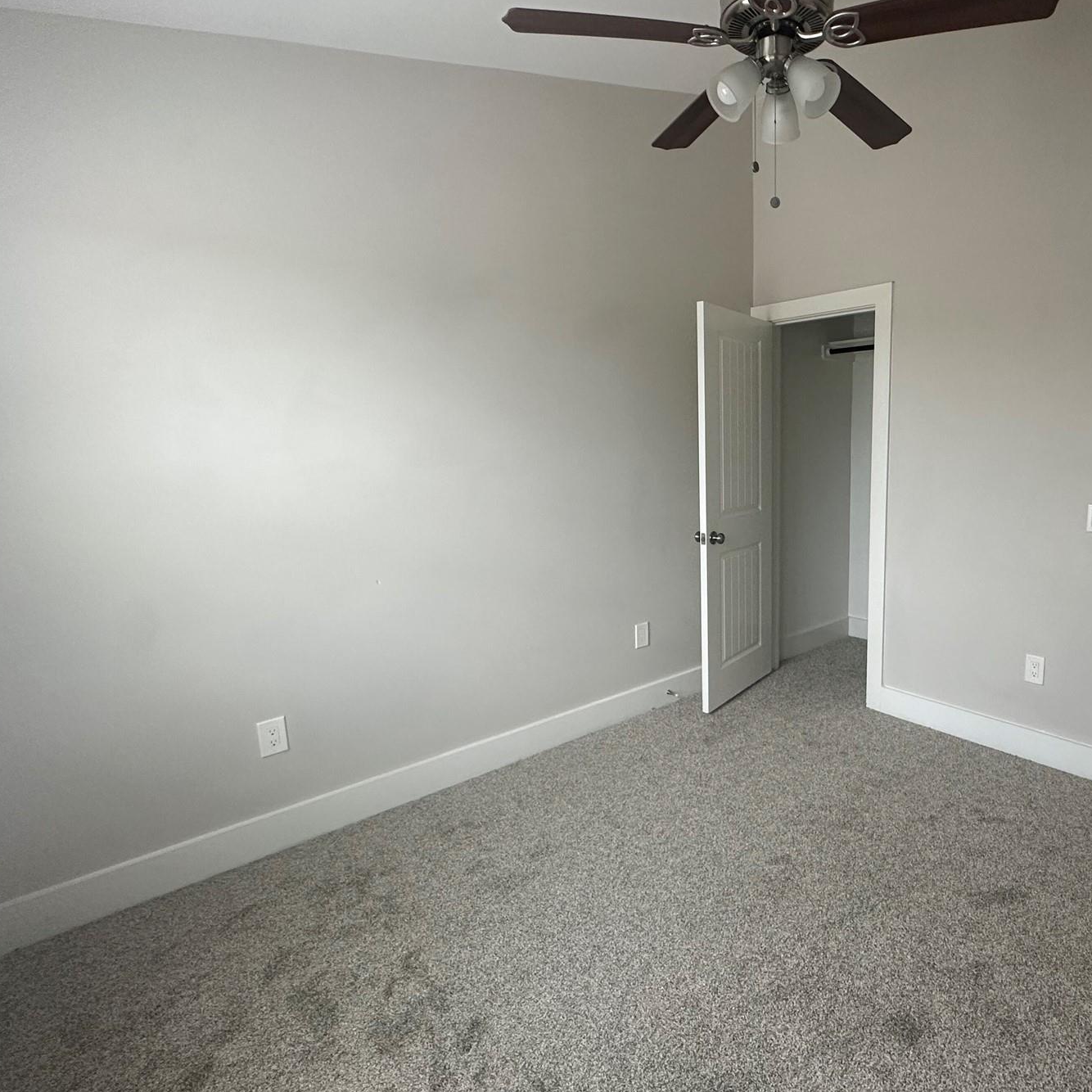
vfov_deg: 77.7
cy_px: 532
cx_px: 736
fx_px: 678
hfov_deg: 75.0
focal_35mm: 19
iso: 250
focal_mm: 2.22
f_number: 2.2
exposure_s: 1/120
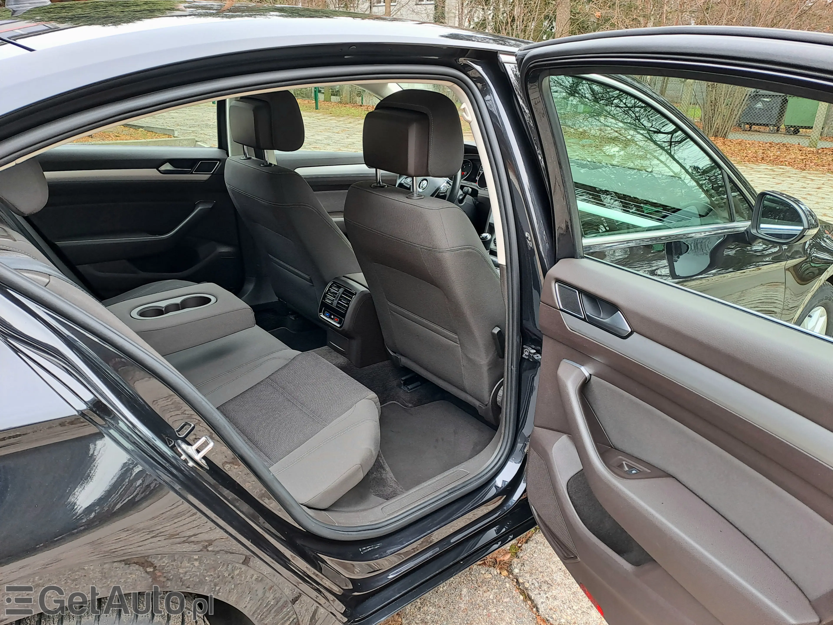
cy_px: 312
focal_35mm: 25
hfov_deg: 69.4
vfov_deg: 54.9
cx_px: 416
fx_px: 602
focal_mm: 4.65
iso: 50
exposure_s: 1/50
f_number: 1.8
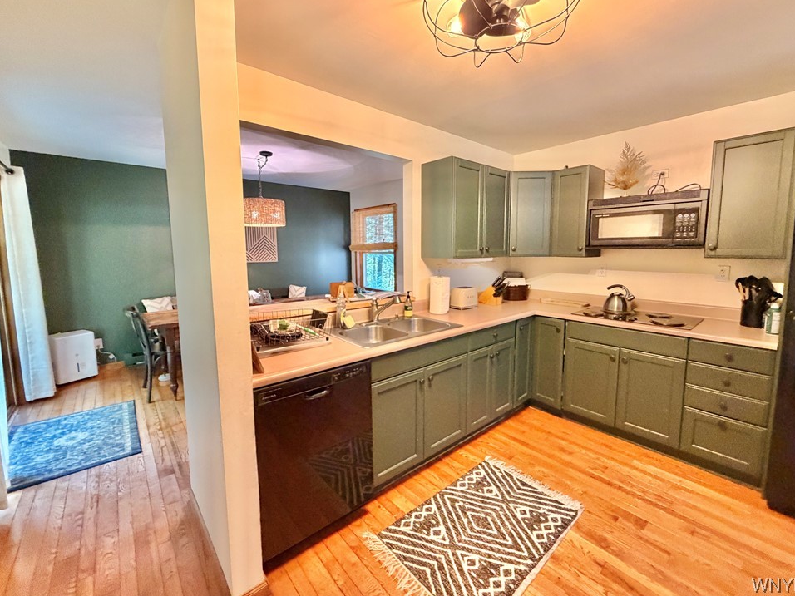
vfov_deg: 81.7
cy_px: 284
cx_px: 412
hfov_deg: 98.1
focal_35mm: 15
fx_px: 344
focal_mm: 2.22
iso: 500
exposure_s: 1/60
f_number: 2.2
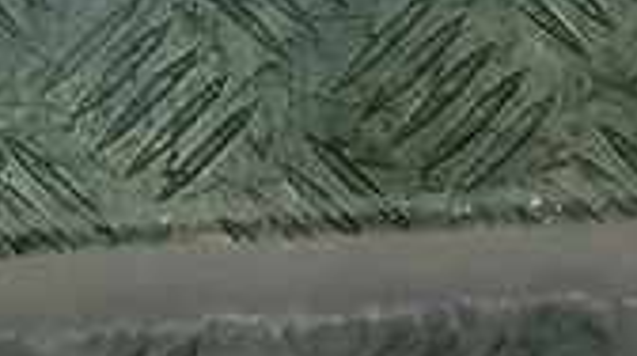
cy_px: -292
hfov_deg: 14.0
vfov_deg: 7.6
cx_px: 167
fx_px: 2581
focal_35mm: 153
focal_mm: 4.11
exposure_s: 1/50
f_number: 1.6
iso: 228
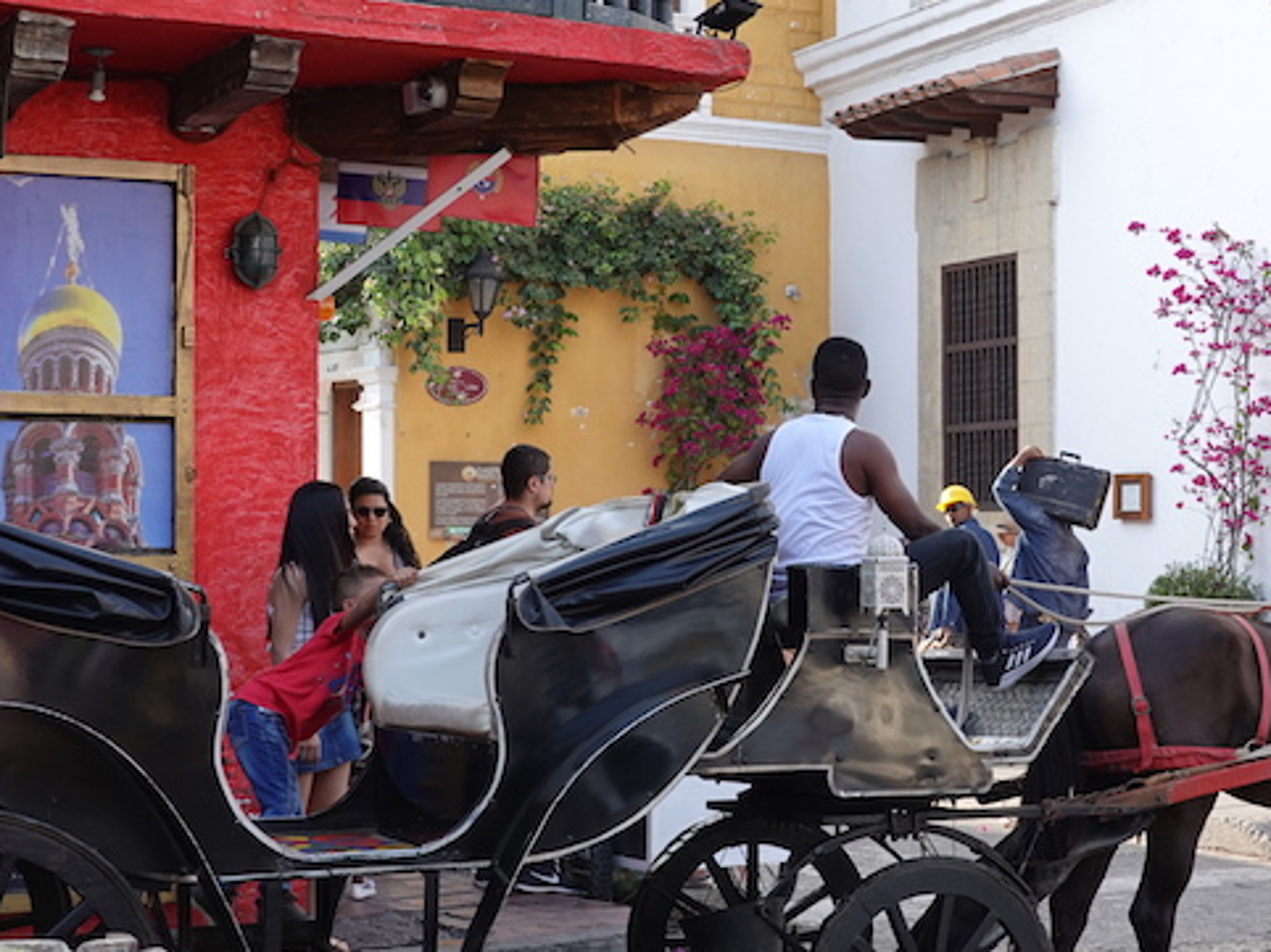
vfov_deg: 19.6
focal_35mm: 75
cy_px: 574
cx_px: 899
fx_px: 2752
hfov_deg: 25.8
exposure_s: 1/160
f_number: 4
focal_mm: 17.53
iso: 125
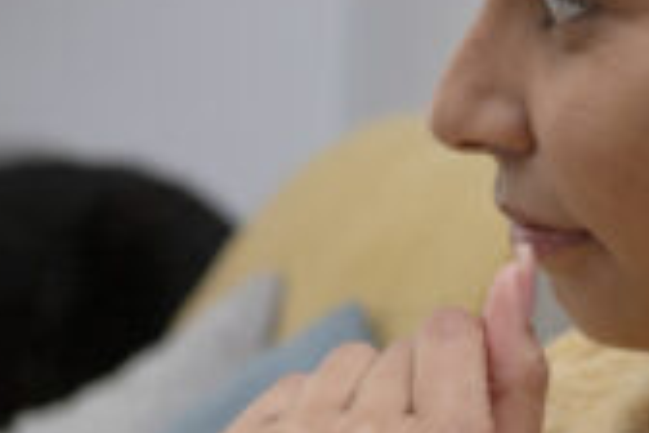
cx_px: -31
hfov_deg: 10.7
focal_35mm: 190
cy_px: 325
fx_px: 3425
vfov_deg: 7.2
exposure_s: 1/200
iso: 500
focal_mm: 40
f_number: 3.5
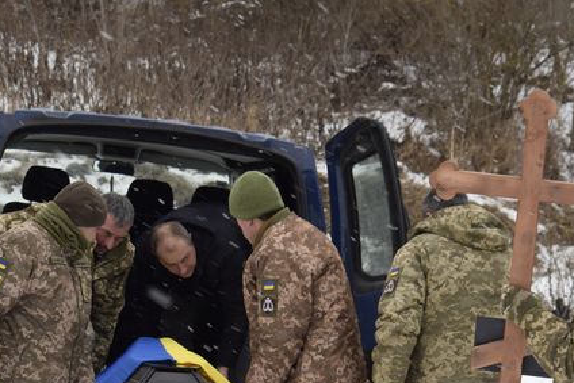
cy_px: 337
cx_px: 241
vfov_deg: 9.4
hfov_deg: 14.1
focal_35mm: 146
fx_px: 2327
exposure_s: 1/125
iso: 400
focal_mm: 55
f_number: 5.6
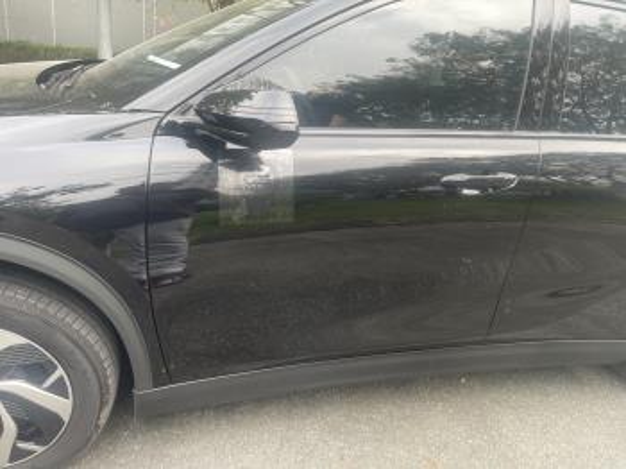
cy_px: 234
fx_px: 452
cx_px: 313
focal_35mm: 25
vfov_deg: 54.8
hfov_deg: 69.4
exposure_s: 1/121
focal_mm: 5.1
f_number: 1.6
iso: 40
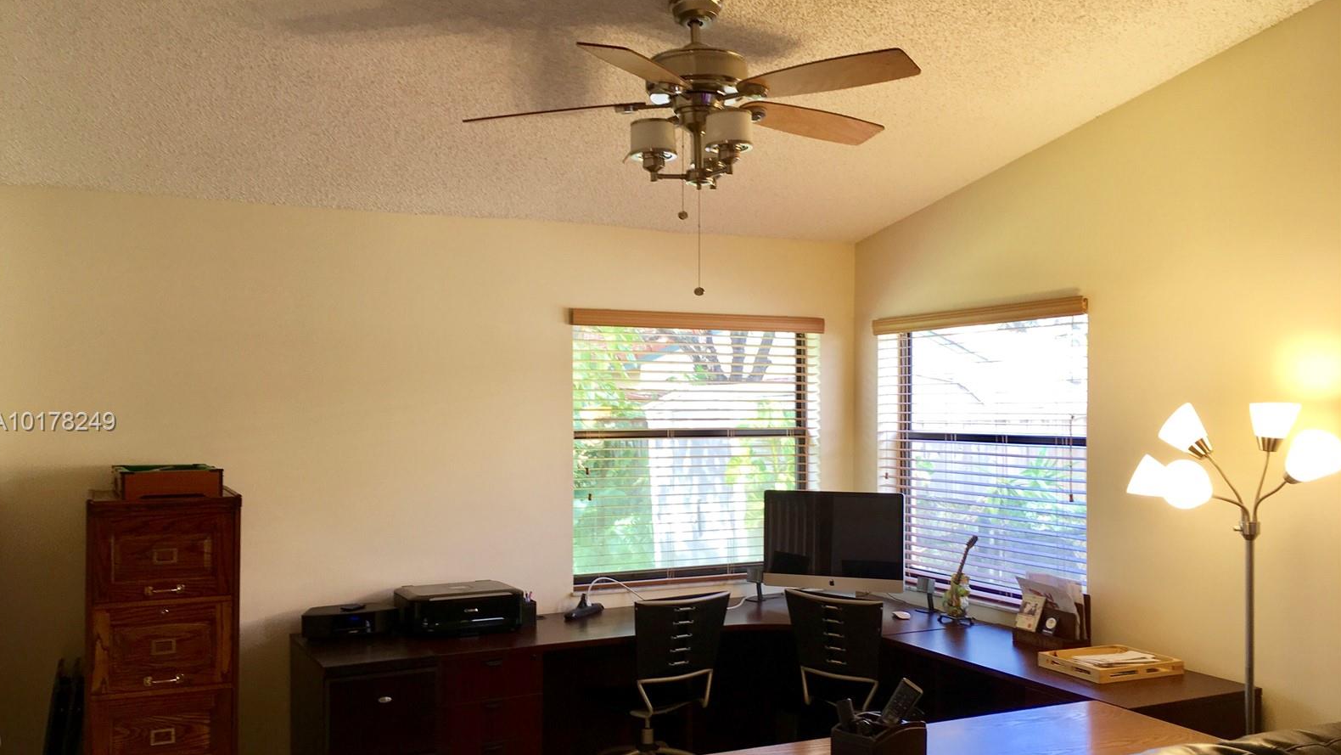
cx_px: 665
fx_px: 1138
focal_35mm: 32
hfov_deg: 61.0
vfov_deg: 36.6
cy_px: 423
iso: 25
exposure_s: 1/30
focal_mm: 4.15
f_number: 2.2
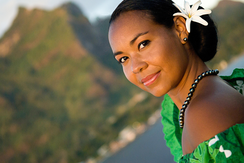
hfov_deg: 24.6
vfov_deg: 16.6
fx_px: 560
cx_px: 122
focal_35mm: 82
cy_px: 82
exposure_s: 1/800
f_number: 2.8
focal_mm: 55
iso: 320
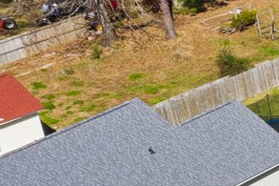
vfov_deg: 6.9
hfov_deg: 8.6
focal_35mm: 196
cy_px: 297
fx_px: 1518
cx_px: 847
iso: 100
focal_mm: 10.26
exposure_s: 1/400
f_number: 7.1
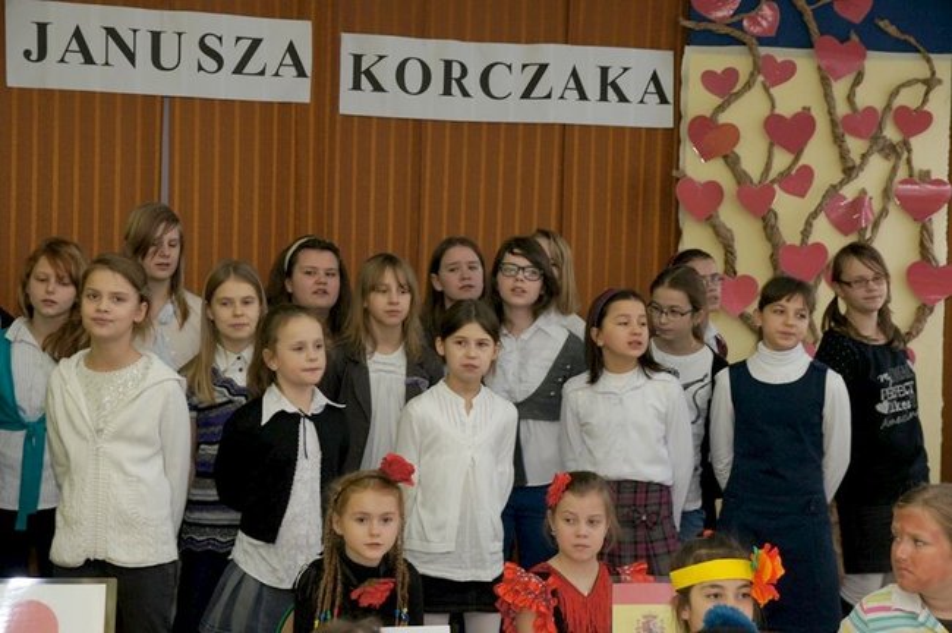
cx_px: 476
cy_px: 316
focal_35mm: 75
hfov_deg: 27.0
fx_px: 1981
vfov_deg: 18.1
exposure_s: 1/80
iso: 400
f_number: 5.6
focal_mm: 50
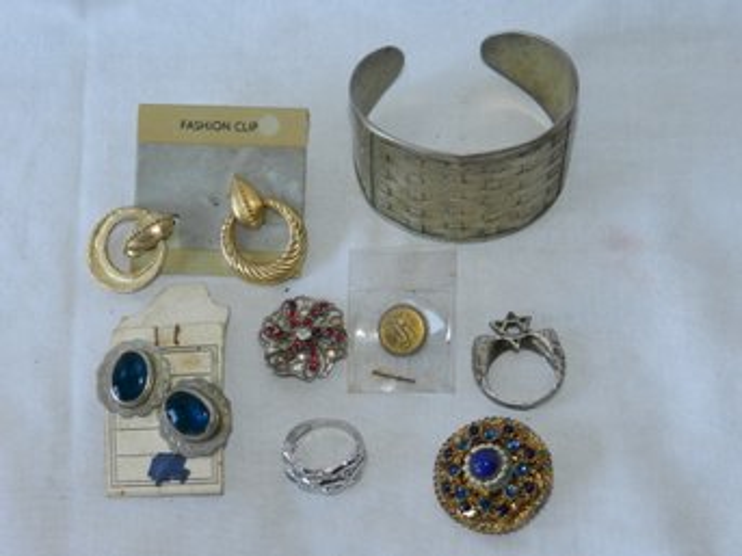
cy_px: 278
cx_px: 371
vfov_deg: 21.6
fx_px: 1457
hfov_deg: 28.6
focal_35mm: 68
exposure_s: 1/30
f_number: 4.7
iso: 200
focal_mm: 12.1
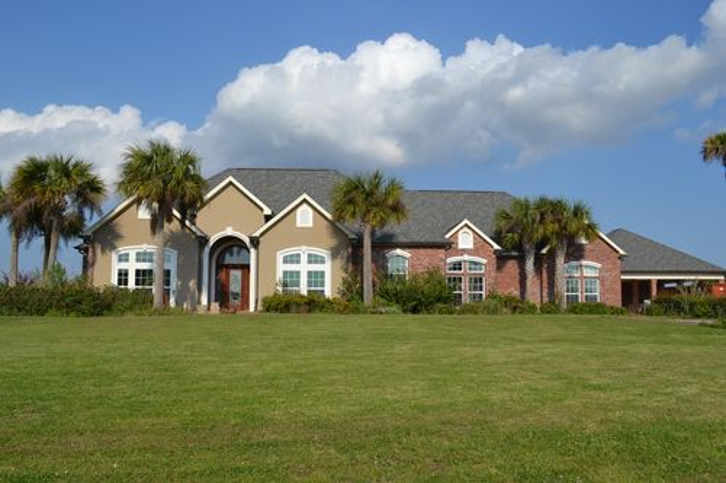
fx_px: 665
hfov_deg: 57.2
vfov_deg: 39.9
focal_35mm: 33
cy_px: 242
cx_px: 363
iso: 100
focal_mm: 22
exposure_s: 1/320
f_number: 9
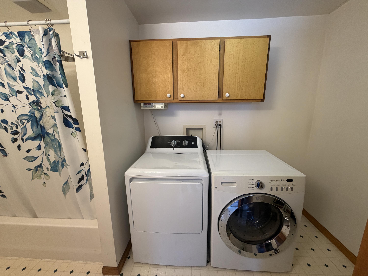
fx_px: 149
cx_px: 184
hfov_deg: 102.1
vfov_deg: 85.7
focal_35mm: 14
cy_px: 138
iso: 200
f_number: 2.2
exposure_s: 1/60
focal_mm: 2.22
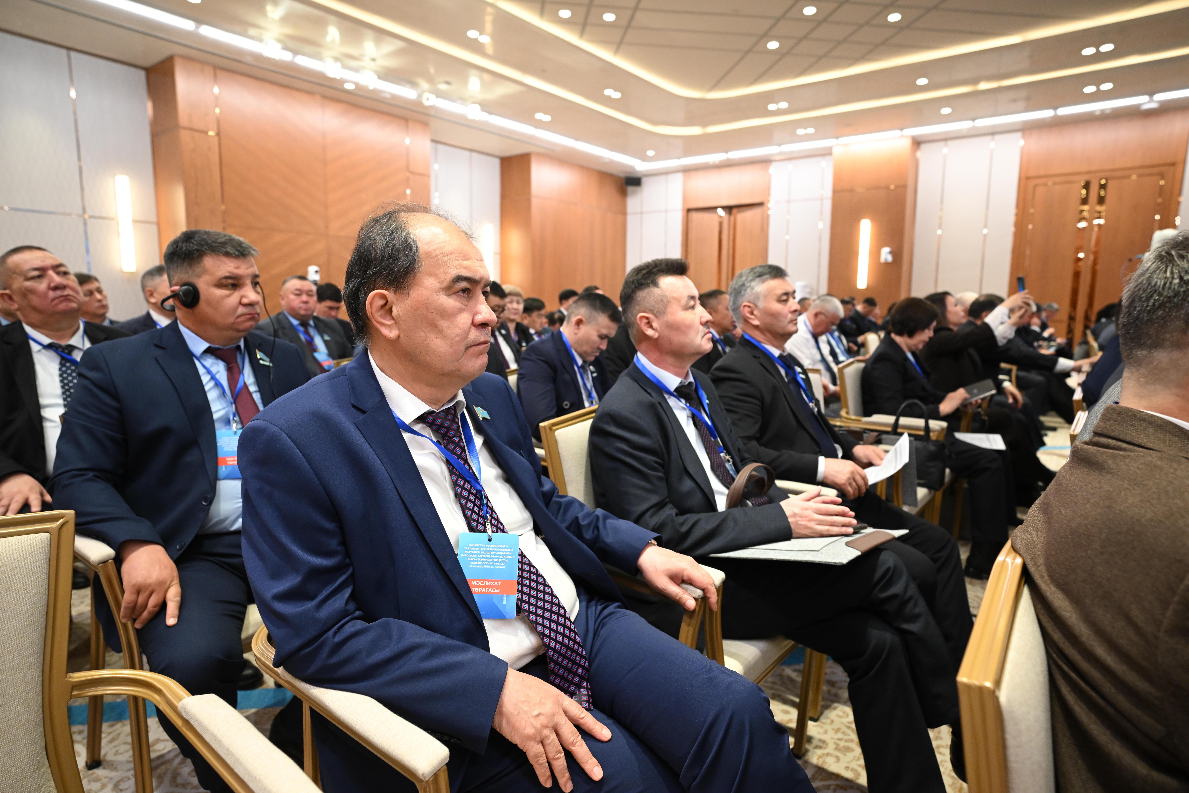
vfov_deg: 60.7
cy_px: 396
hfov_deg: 82.6
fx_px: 677
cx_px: 594
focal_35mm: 20
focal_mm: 20.5
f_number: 3.5
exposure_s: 1/200
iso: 2000
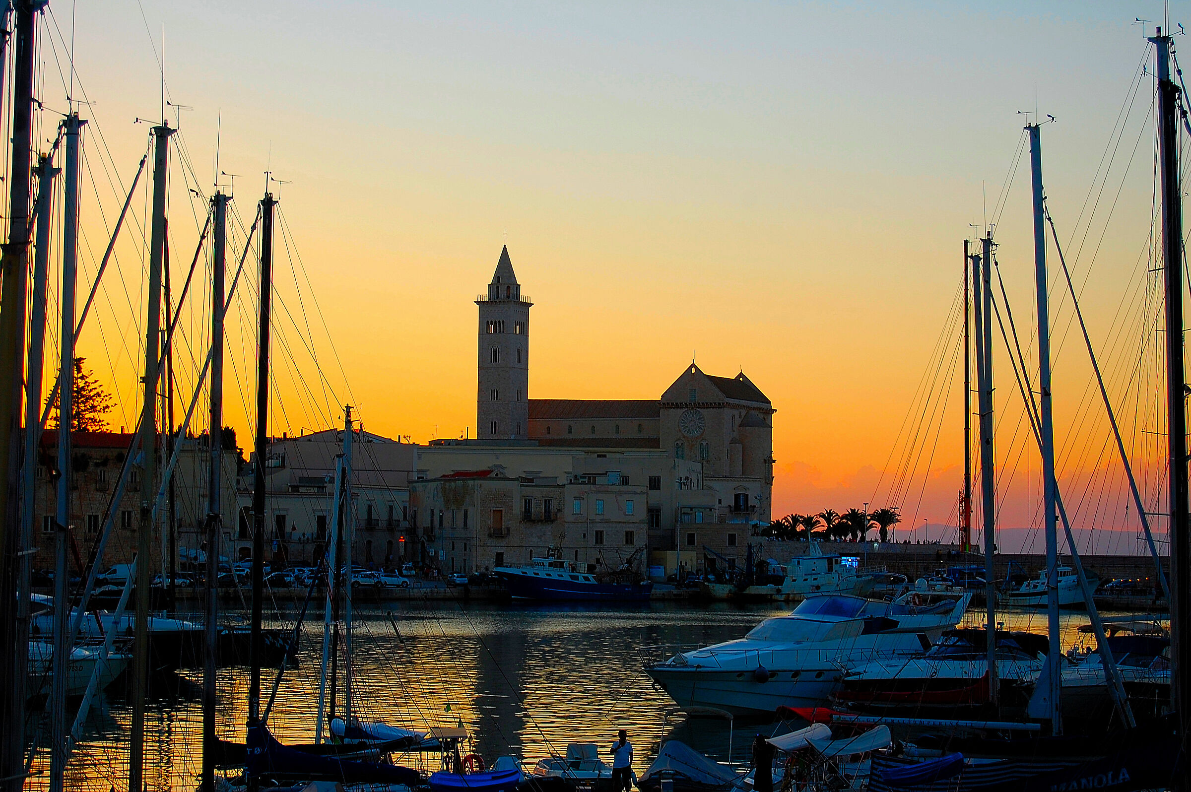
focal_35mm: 82
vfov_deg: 16.5
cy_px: 396
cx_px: 596
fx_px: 2727
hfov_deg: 24.6
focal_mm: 55
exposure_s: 1/125
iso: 200
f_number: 5.6
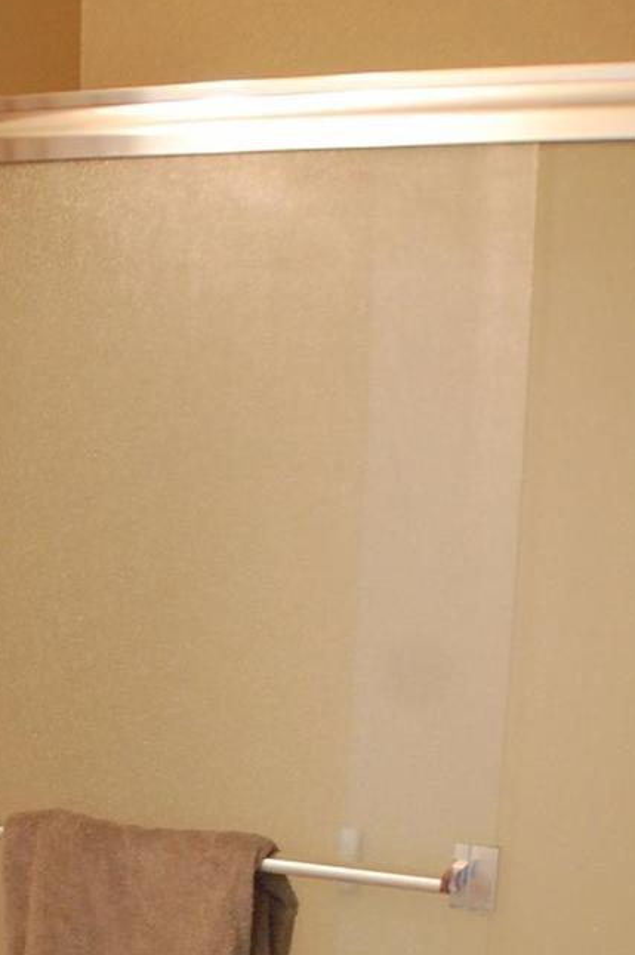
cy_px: 850
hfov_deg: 13.8
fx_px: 2464
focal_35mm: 93
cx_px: -329
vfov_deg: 21.5
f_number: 3.8
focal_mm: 20
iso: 800
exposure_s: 1/30
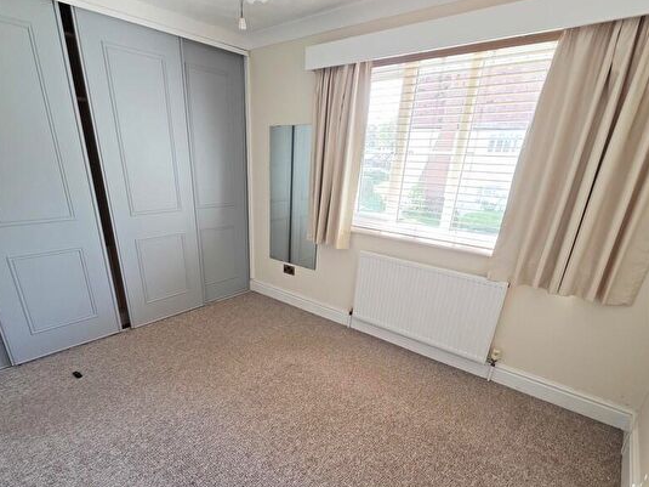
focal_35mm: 17
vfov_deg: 73.0
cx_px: 300
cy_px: 315
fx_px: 319
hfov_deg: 90.9
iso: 200
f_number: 2.2
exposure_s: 1/100
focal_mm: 2.2
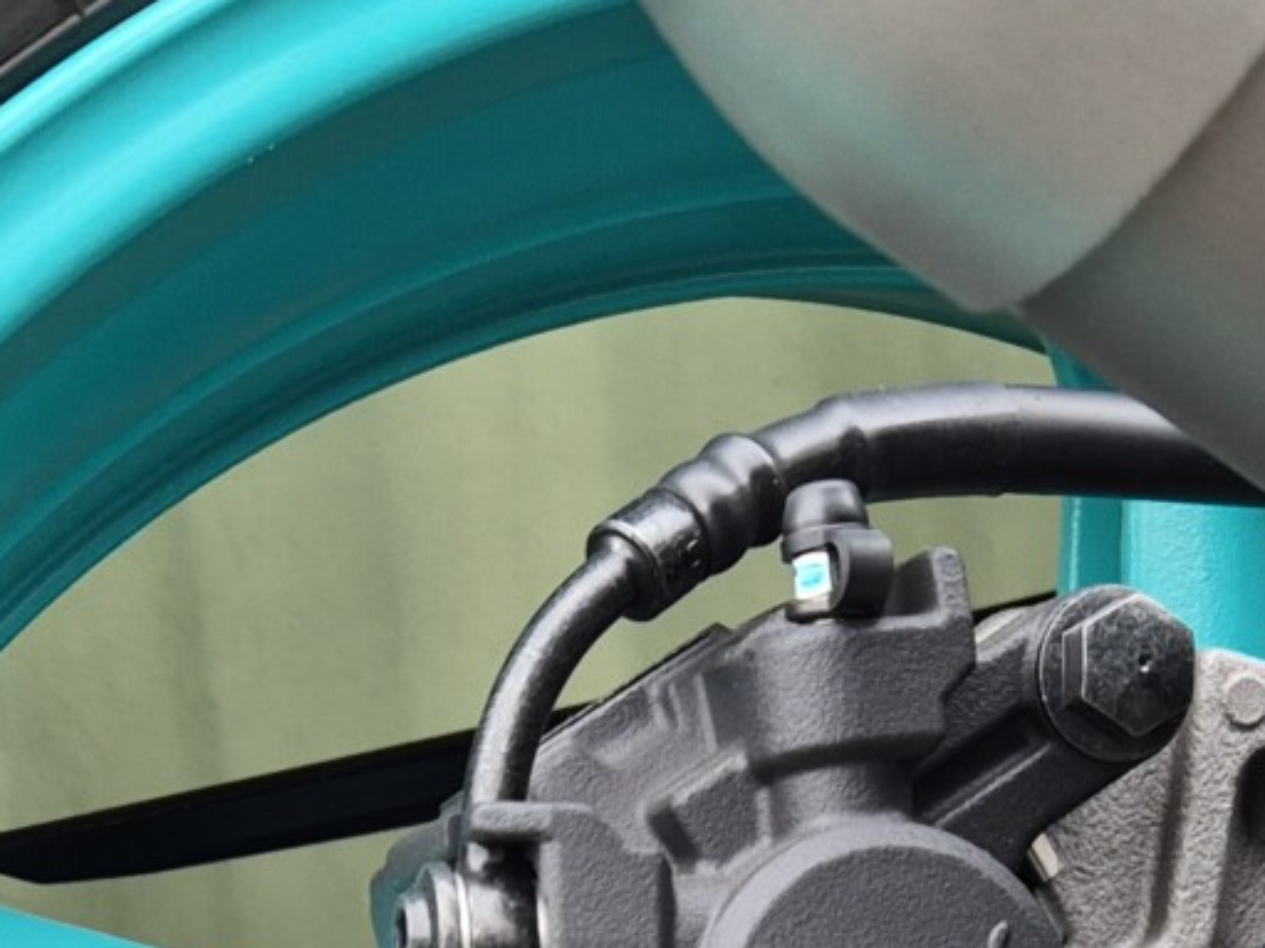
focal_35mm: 90
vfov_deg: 14.3
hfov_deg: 21.8
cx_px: 728
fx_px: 3288
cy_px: 1760
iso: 100
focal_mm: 5.4
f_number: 1.8
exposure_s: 1/180
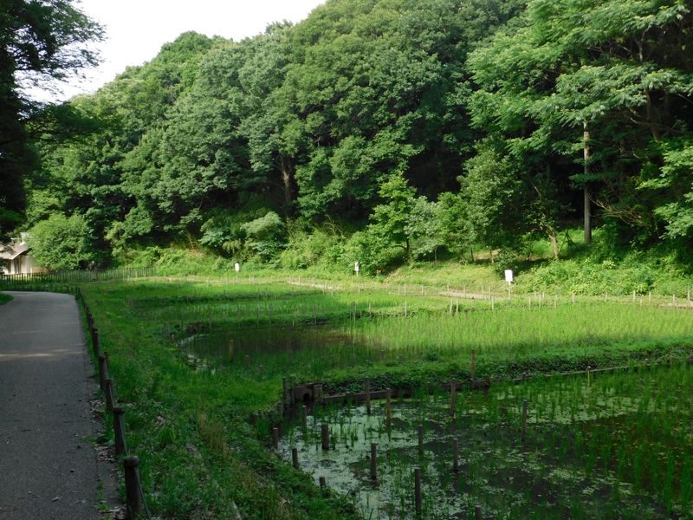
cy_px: 260
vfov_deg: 36.0
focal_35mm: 40
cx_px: 346
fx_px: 801
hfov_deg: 46.8
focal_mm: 7.1
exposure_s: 1/320
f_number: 3.6
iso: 125
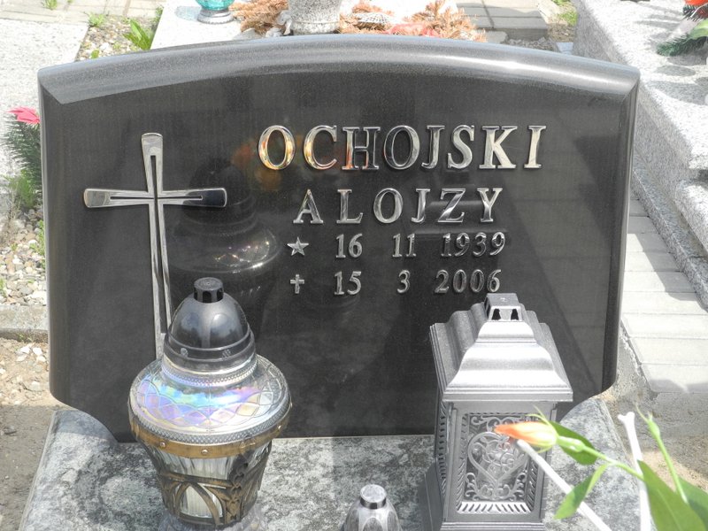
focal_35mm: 61
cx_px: 354
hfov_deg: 31.7
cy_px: 266
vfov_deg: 24.0
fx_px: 1248
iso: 100
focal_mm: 13
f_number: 3.5
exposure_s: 1/320
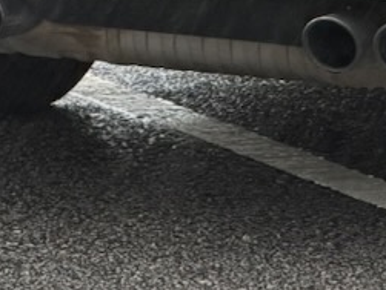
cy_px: -305
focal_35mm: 509
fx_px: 5684
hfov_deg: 3.9
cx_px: 674
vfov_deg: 2.9
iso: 160
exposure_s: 1/121
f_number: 2.8
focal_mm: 16.89
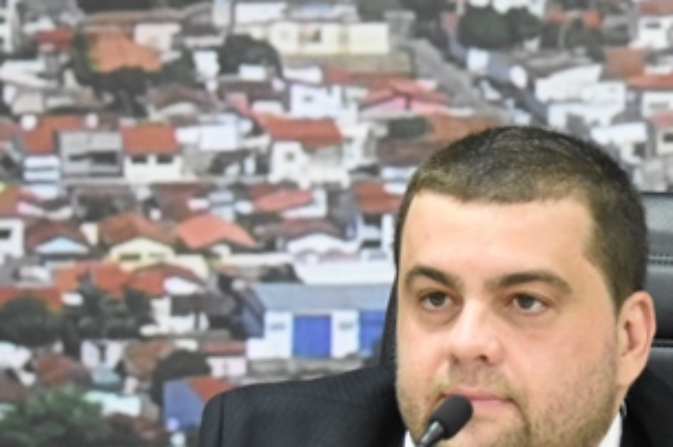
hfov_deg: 9.6
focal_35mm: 215
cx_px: 505
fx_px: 4015
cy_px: 455
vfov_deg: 6.4
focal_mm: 68
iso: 5000
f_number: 4.5
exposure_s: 1/80
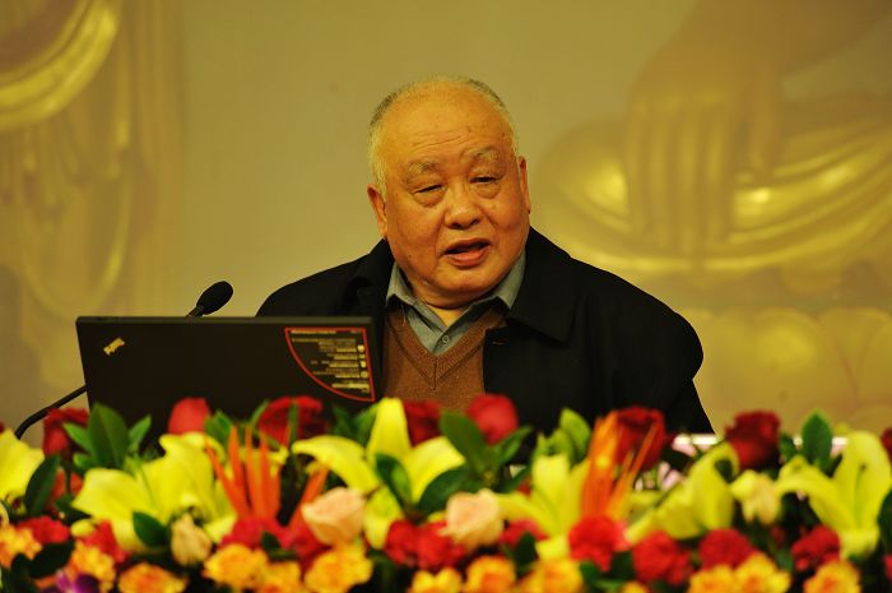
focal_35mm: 370
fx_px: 9157
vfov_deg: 3.7
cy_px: 296
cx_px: 446
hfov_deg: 5.6
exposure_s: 1/30
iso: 1000
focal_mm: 370
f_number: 5.6
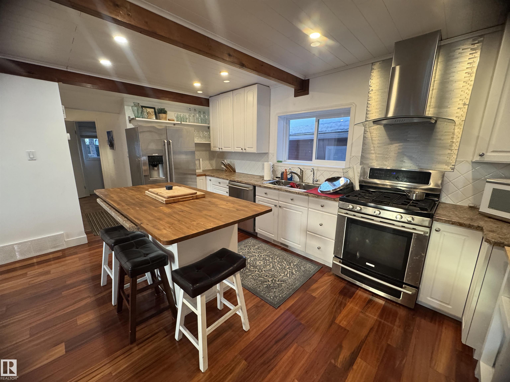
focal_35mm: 14
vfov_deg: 85.7
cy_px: 191
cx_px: 255
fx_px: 206
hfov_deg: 102.1
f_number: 2.2
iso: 250
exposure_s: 1/120
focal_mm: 2.22
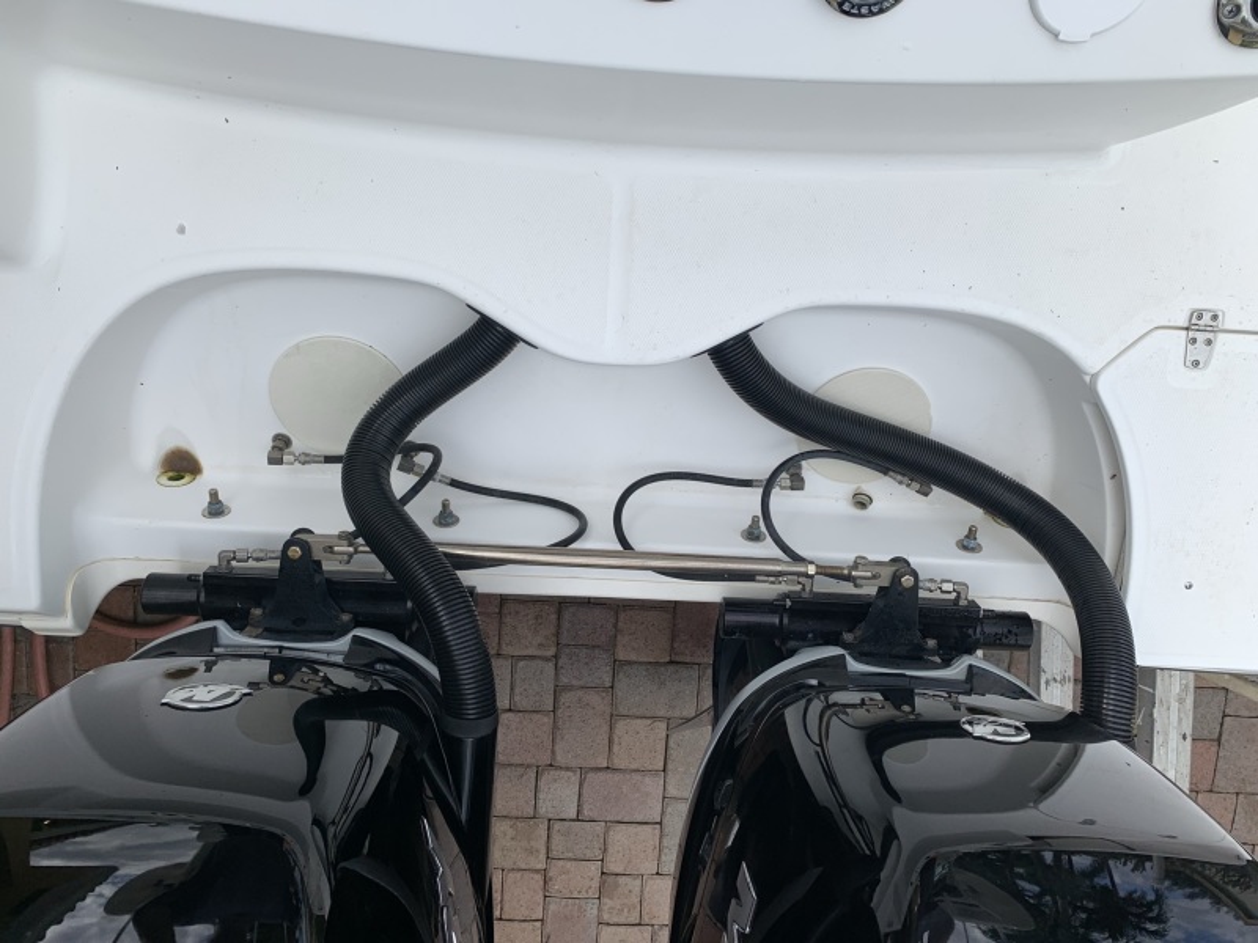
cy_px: 472
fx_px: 945
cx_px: 629
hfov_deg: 67.3
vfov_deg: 53.1
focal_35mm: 26
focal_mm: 4.25
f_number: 1.8
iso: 25
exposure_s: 1/1560
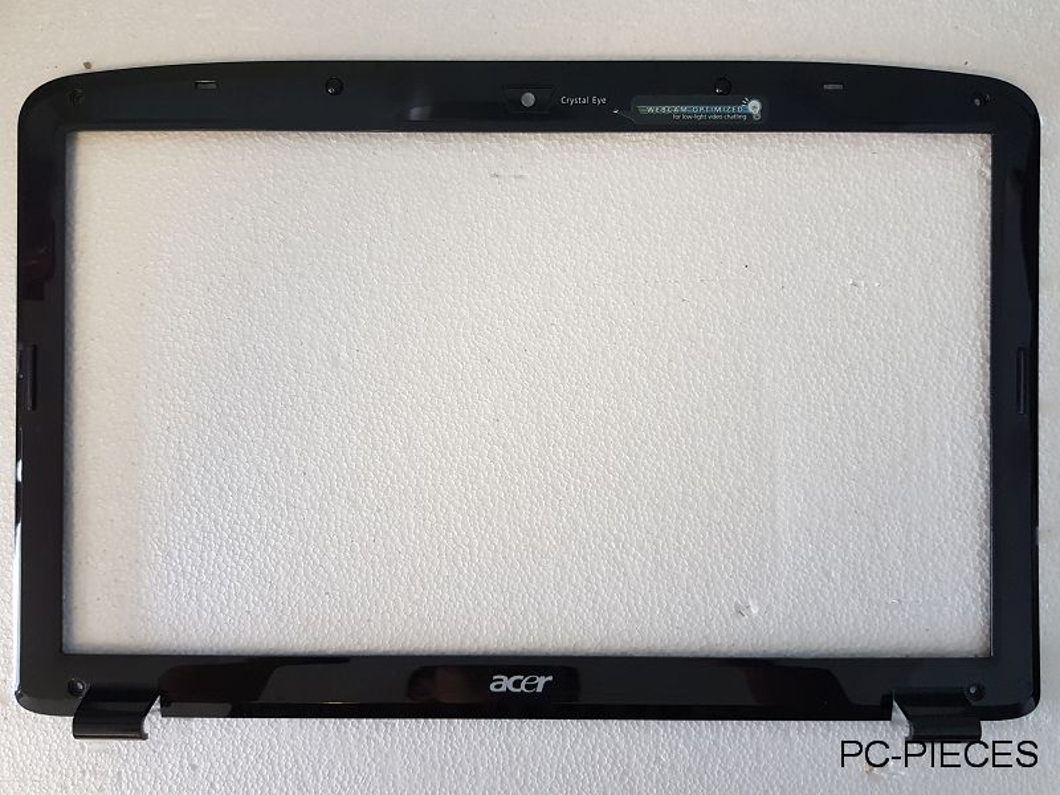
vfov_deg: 53.1
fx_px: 796
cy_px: 398
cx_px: 530
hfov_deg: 67.3
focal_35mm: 26
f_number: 1.7
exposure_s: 1/50
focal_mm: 4.2
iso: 100
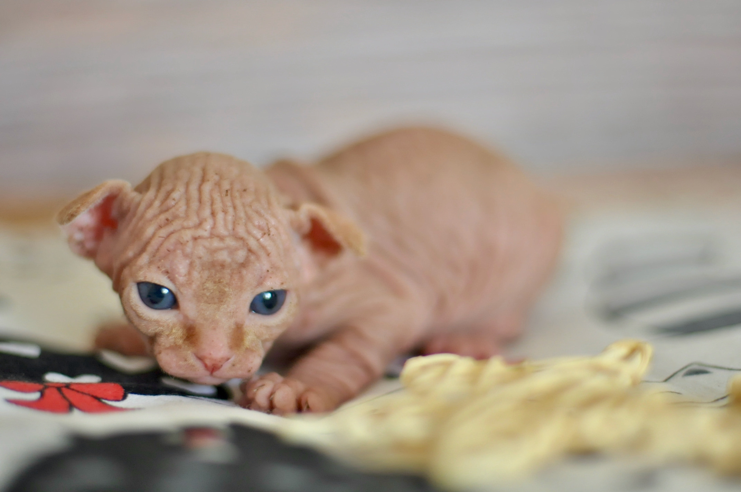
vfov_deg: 18.1
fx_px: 1542
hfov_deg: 27.0
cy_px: 246
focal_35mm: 75
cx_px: 370
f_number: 1.4
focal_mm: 50
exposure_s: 1/800
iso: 800
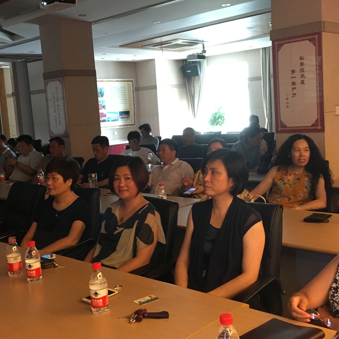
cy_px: 171
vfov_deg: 38.3
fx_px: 488
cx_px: 163
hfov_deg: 38.3
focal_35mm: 44
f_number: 2.2
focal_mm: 4.15
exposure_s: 1/25
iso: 200
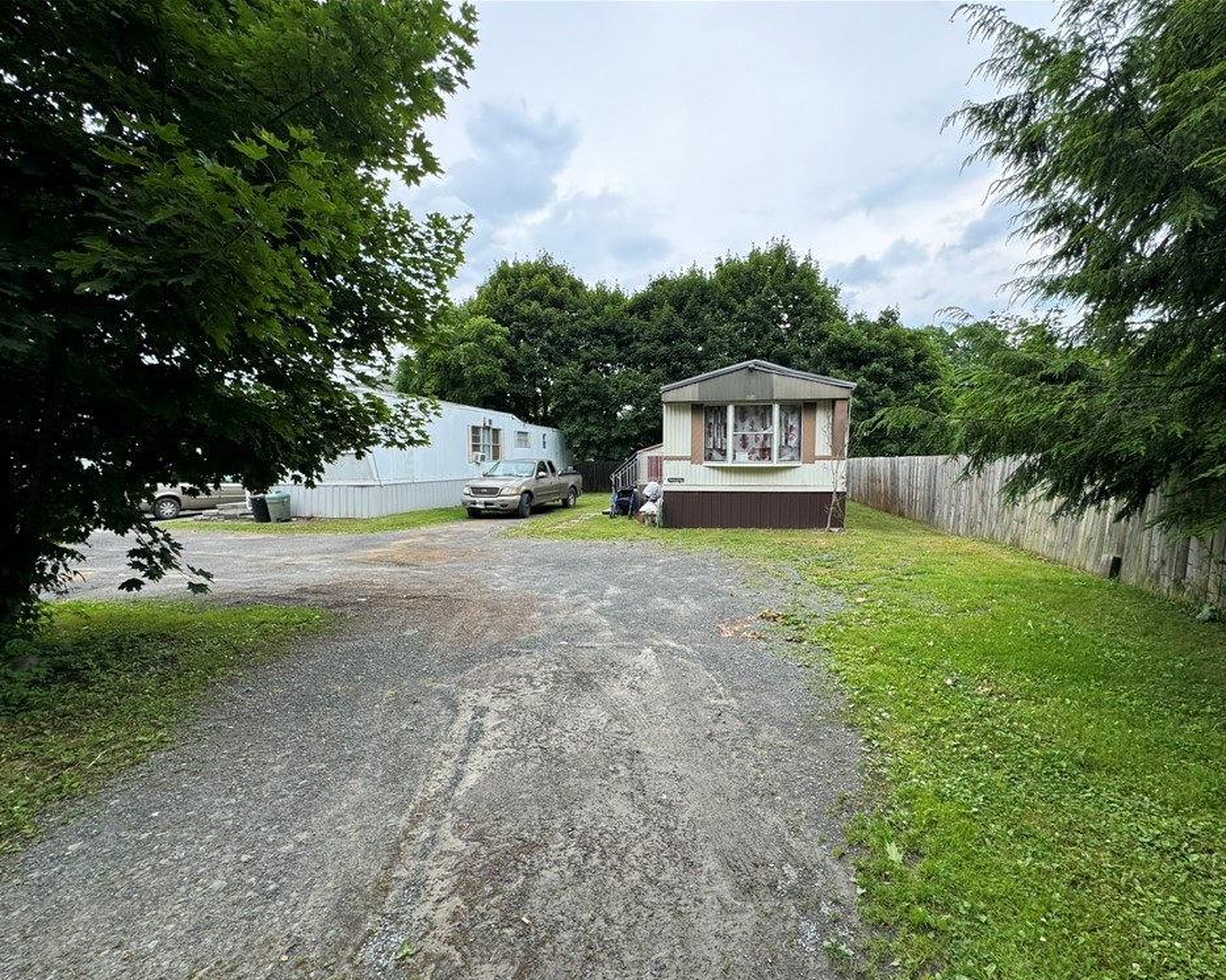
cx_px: 640
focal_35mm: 15
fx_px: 544
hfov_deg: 96.7
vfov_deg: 84.0
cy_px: 503
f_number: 2.2
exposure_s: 1/373
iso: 40
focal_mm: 2.22
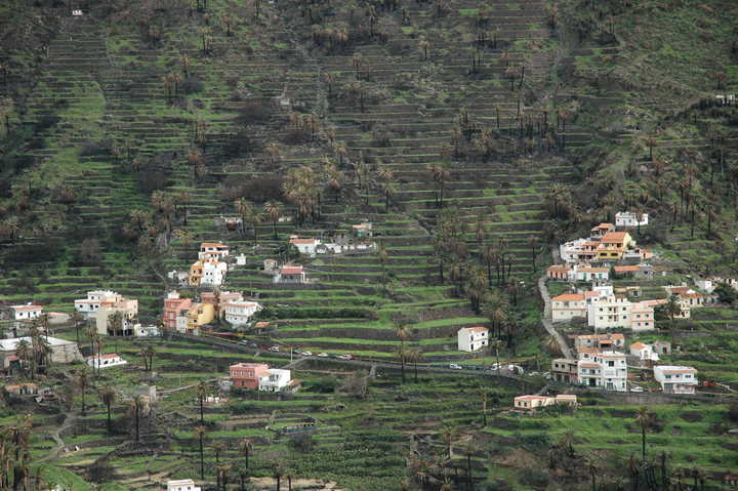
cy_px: 246
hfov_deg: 19.5
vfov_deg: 13.0
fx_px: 2151
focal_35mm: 105
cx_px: 369
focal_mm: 70
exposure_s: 1/160
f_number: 6.3
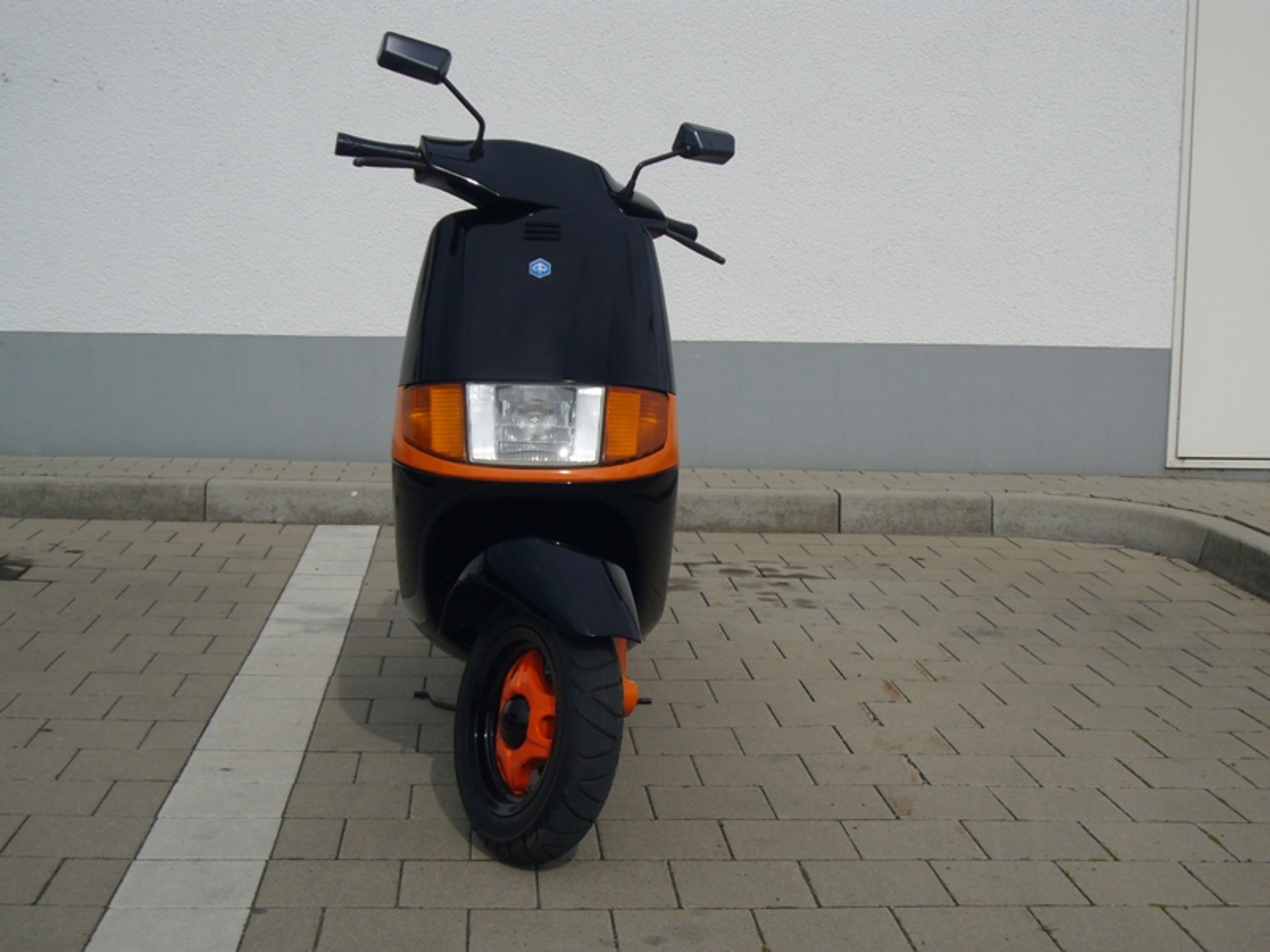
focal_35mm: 54
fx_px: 1981
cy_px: 476
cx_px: 635
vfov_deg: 27.0
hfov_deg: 35.5
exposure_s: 1/320
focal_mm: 8.8
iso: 80
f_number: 8
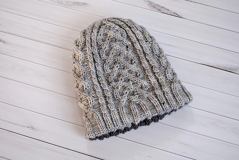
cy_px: 80
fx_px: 272
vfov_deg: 32.6
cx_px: 120
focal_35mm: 41
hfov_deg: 47.4
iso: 3200
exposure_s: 1/100
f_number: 4
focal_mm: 27.5
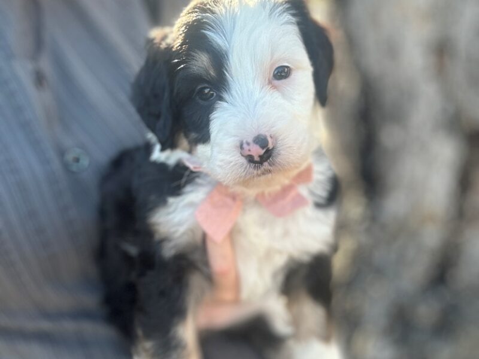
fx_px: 415
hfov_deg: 60.0
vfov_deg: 46.8
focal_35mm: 30
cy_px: 180
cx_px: 240
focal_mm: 2.69
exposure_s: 1/121
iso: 25
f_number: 1.9
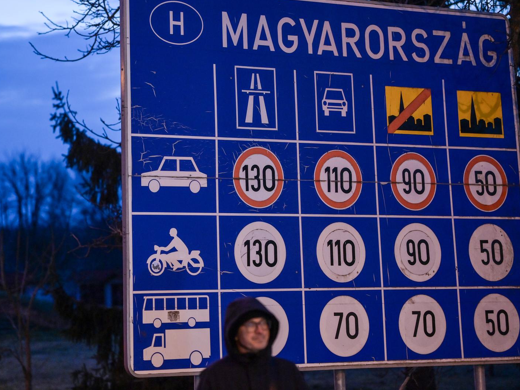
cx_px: 236
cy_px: 194
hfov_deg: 16.1
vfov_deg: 12.1
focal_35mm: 122
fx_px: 1833
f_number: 2.8
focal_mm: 112
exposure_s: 1/80
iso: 4000
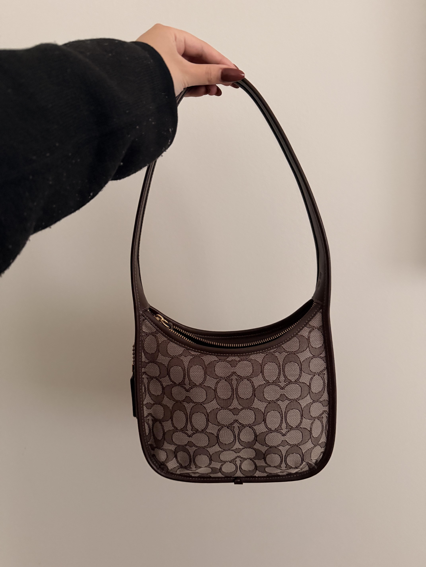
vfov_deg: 71.6
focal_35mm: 24
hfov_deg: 56.8
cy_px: 284
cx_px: 213
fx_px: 394
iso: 1000
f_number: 1.78
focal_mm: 6.76
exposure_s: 1/38
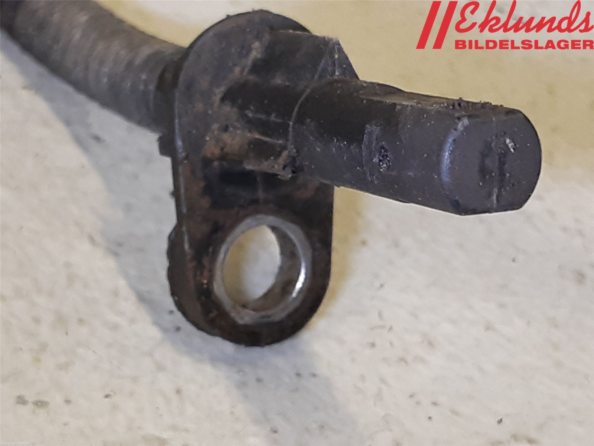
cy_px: 223
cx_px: 297
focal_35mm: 26
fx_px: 446
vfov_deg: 53.1
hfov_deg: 67.3
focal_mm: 3.93
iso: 125
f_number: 1.7
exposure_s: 1/50
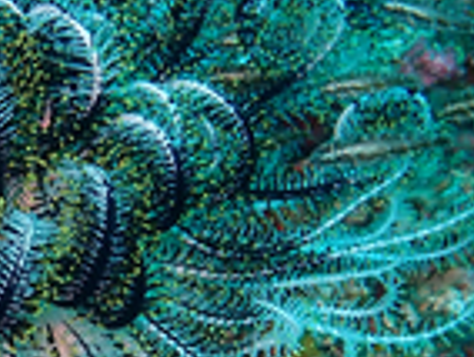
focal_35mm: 91
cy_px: 255
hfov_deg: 20.7
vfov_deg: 16.2
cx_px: -10
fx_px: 1248
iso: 200
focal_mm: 6.42
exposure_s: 1/125
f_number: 3.5
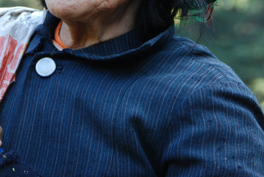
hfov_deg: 8.0
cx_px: 76
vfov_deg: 5.3
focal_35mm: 257
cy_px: -36
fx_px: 1887
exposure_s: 1/100
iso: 400
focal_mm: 70
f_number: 5
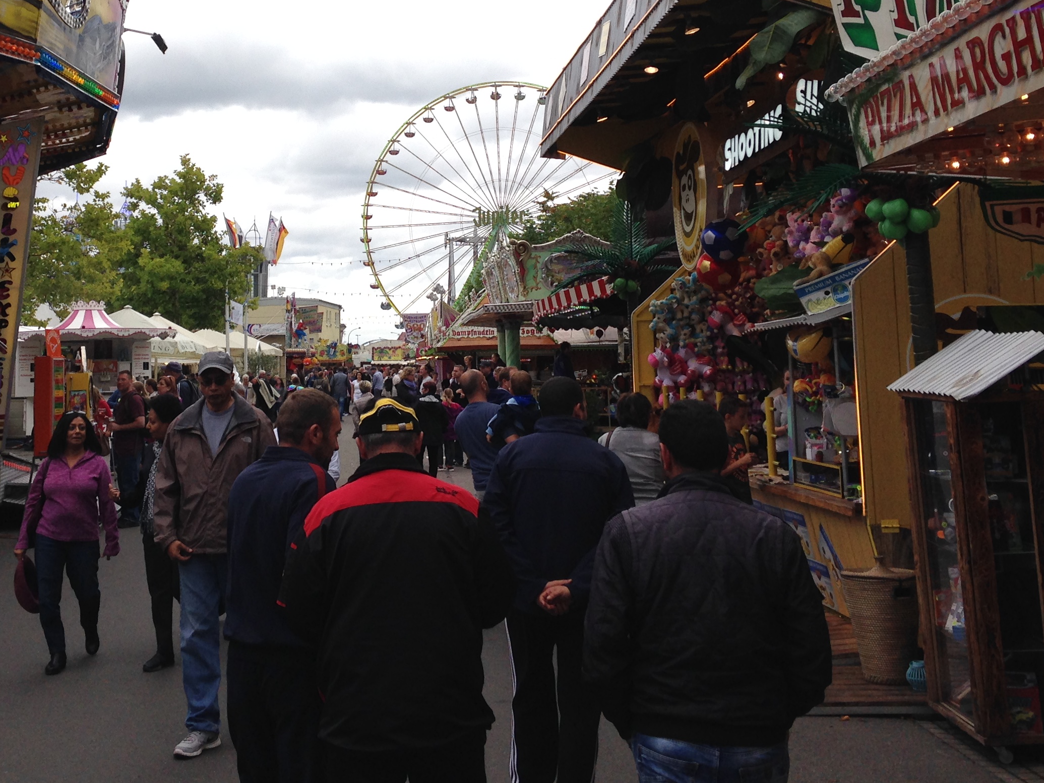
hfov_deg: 36.5
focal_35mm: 52
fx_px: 1569
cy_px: 191
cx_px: 355
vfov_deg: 27.6
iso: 50
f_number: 2.4
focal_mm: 4.12
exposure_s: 1/985
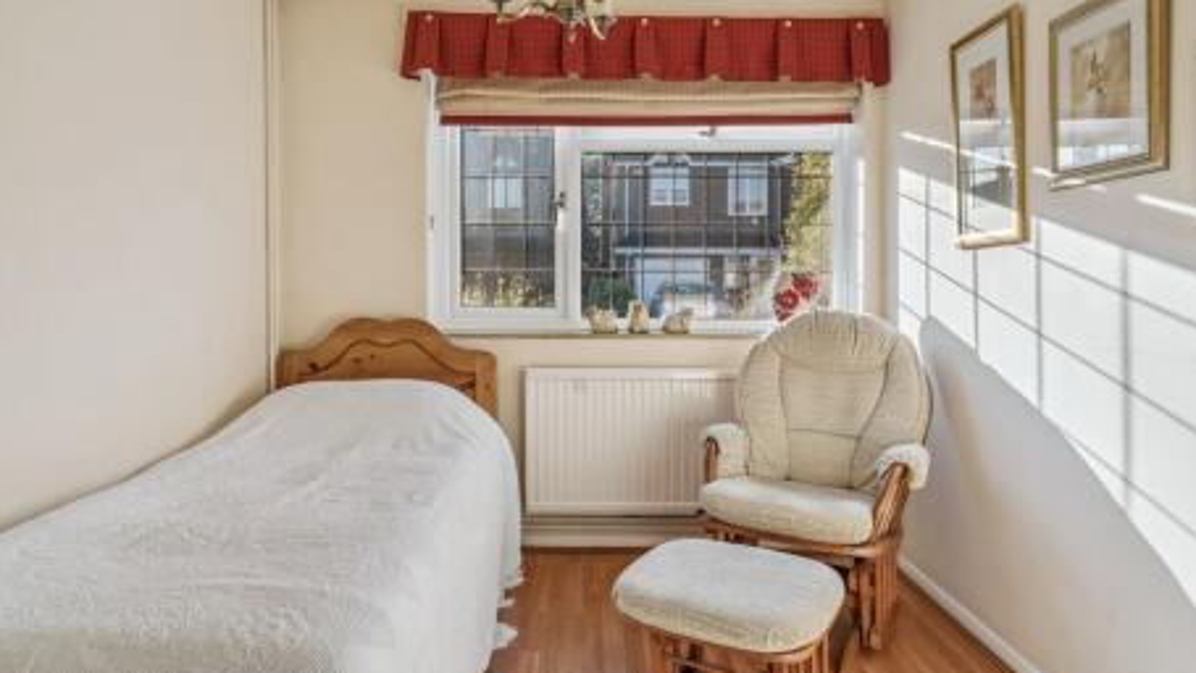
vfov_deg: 49.4
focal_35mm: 23
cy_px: 288
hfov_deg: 78.7
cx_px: 576
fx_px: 729
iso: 320
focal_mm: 21
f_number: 7.1
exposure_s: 1/200
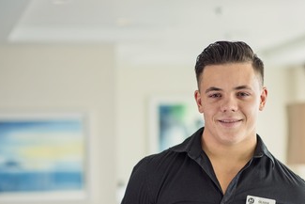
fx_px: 1331
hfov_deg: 13.0
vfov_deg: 8.7
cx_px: 240
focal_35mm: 157
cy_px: 158
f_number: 2.5
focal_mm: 85
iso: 320
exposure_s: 1/320
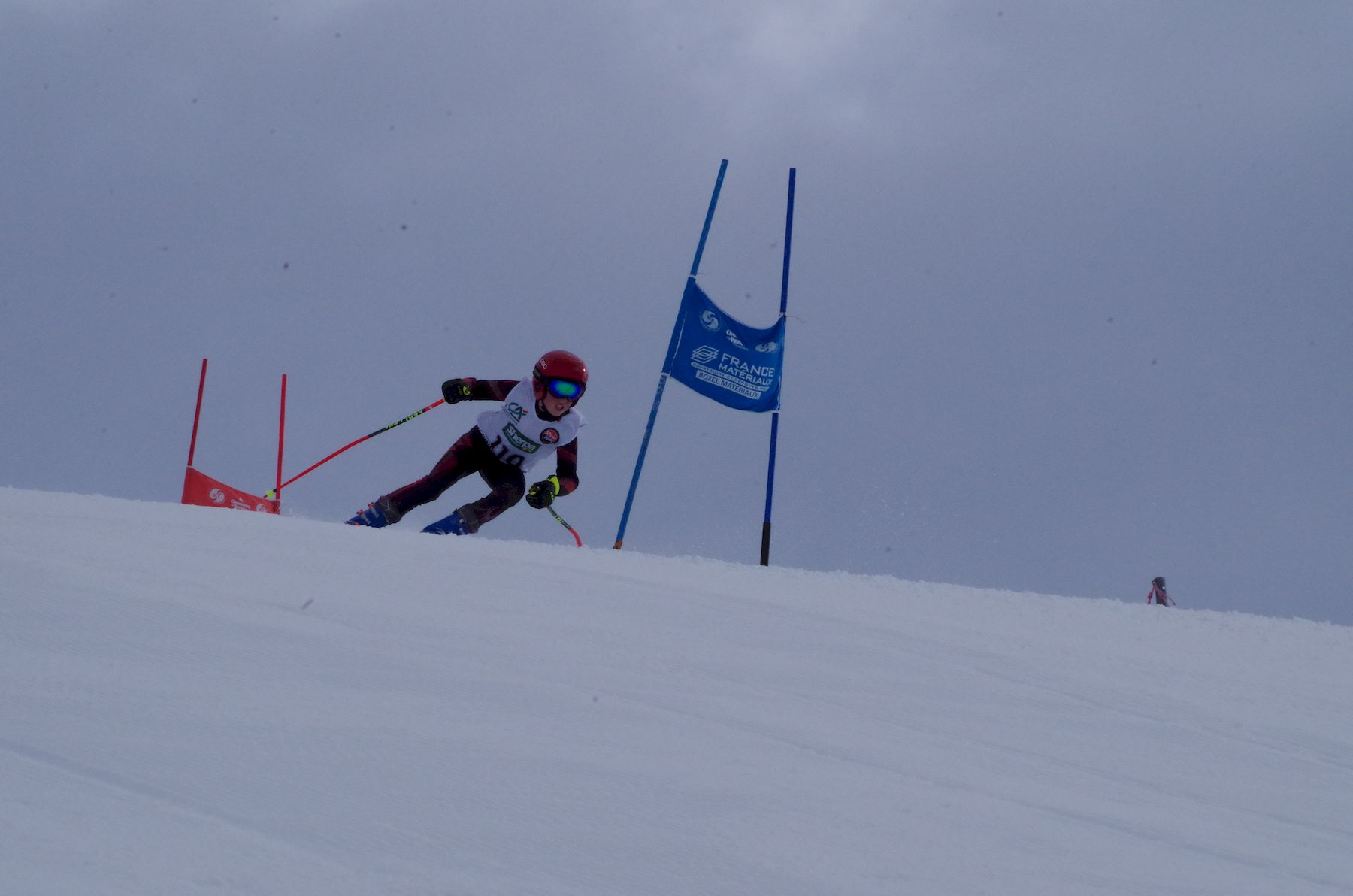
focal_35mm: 300
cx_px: 676
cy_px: 448
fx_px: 11251
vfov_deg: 4.6
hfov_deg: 6.9
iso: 1600
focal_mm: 200
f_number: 22
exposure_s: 1/1250
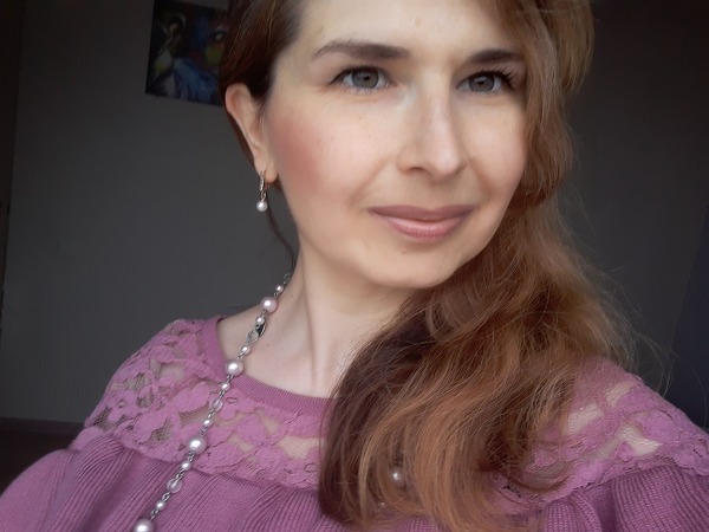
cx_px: 354
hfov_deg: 56.8
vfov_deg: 44.2
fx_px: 655
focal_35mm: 32
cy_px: 266
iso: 64
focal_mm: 2.66
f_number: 2
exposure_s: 1/50
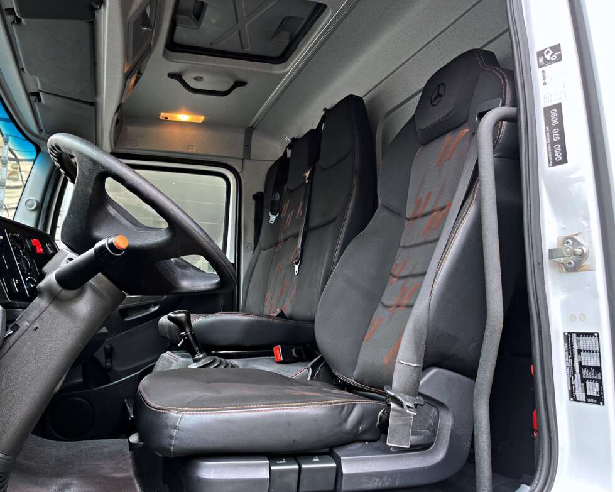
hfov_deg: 62.2
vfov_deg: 51.5
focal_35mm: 28
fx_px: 510
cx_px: 289
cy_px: 253
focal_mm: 5.1
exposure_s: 1/121
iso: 64
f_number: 1.6
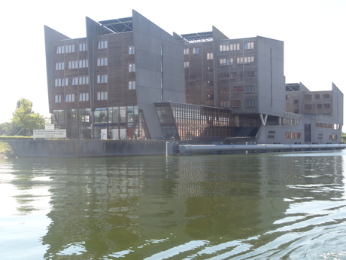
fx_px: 620
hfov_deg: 31.2
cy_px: 130
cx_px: 173
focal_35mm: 62
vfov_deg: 23.7
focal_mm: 10.2
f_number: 4
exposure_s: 1/180
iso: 80
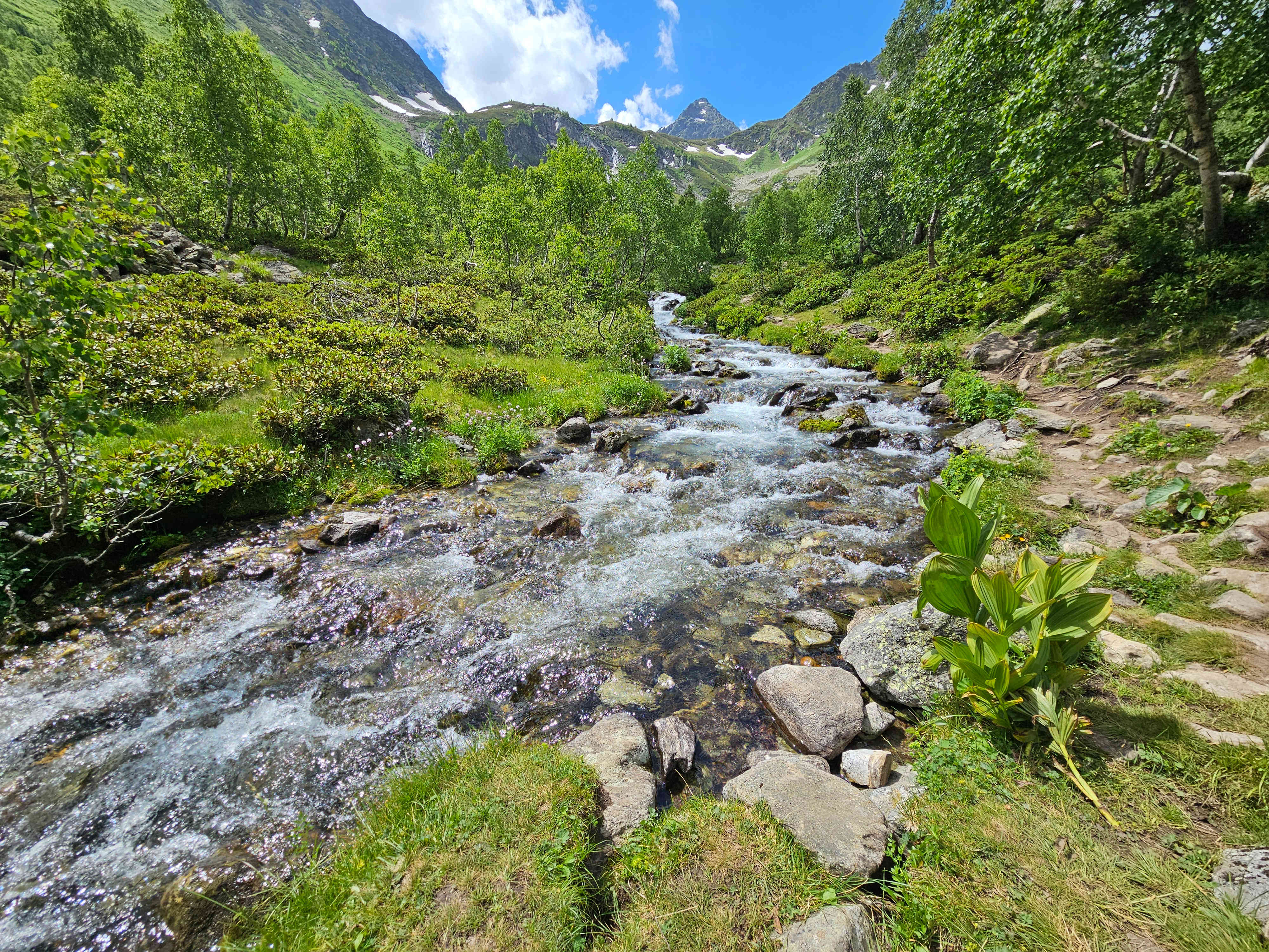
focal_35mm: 13
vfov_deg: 89.9
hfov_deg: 106.2
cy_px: 476
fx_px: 477
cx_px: 634
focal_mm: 2.2
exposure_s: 1/1819
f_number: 2.2
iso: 50
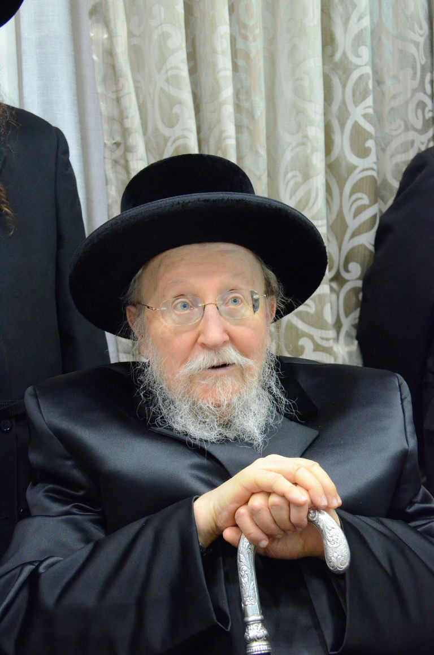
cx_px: 217
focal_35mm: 66
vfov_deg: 30.6
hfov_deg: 20.5
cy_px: 328
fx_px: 1199
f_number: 5
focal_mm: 44
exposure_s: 1/50
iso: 5000
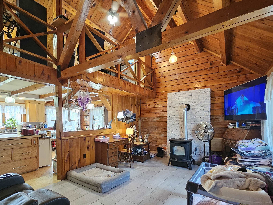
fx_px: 134
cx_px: 122
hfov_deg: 90.7
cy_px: 127
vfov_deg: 73.6
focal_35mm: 17
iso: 320
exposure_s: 1/30
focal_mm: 2.2
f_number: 2.2
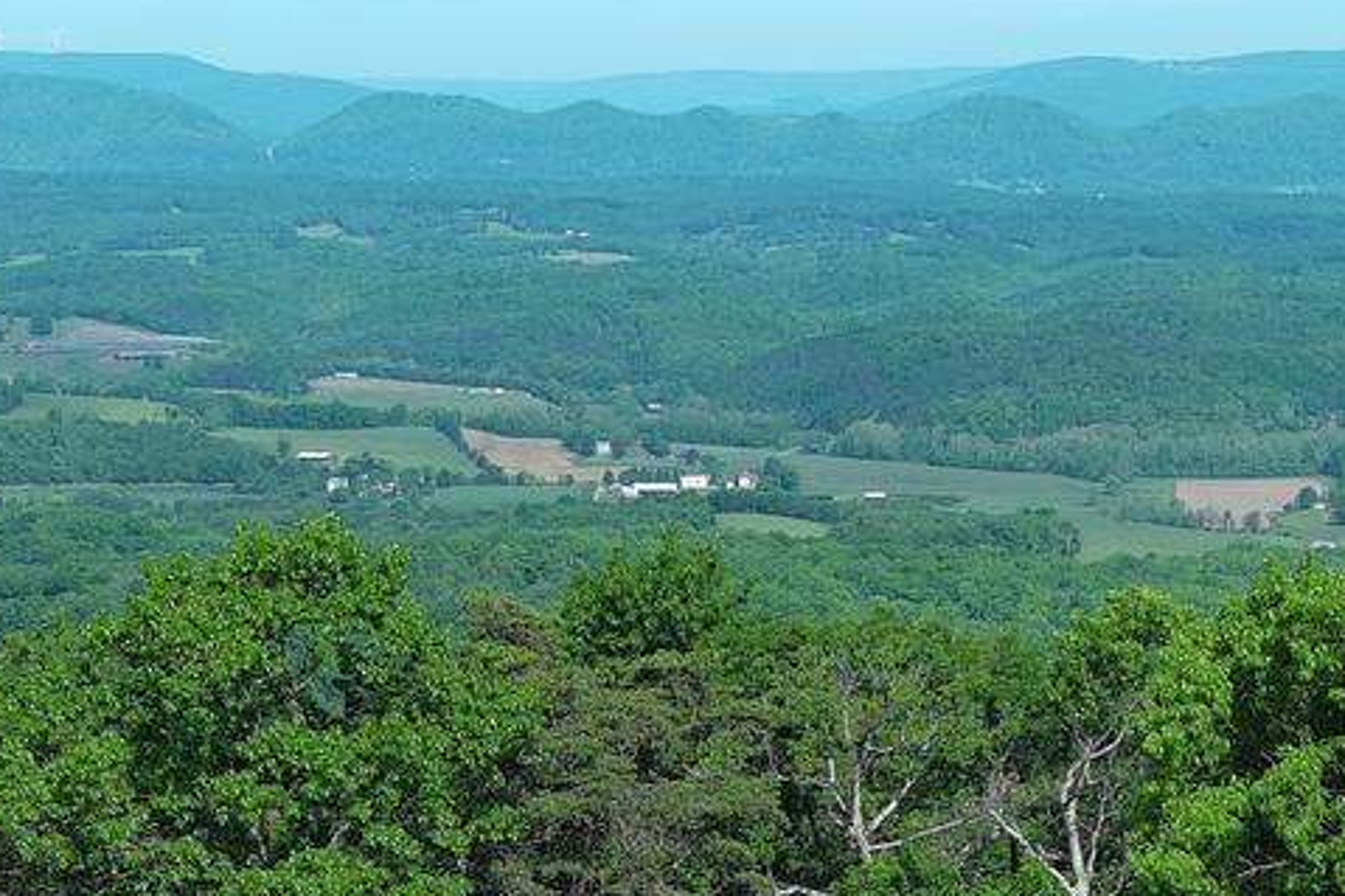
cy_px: 1043
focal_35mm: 124
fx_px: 4631
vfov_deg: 10.9
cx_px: 680
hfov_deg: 16.5
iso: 100
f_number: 2.8
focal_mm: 10.57
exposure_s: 1/1101
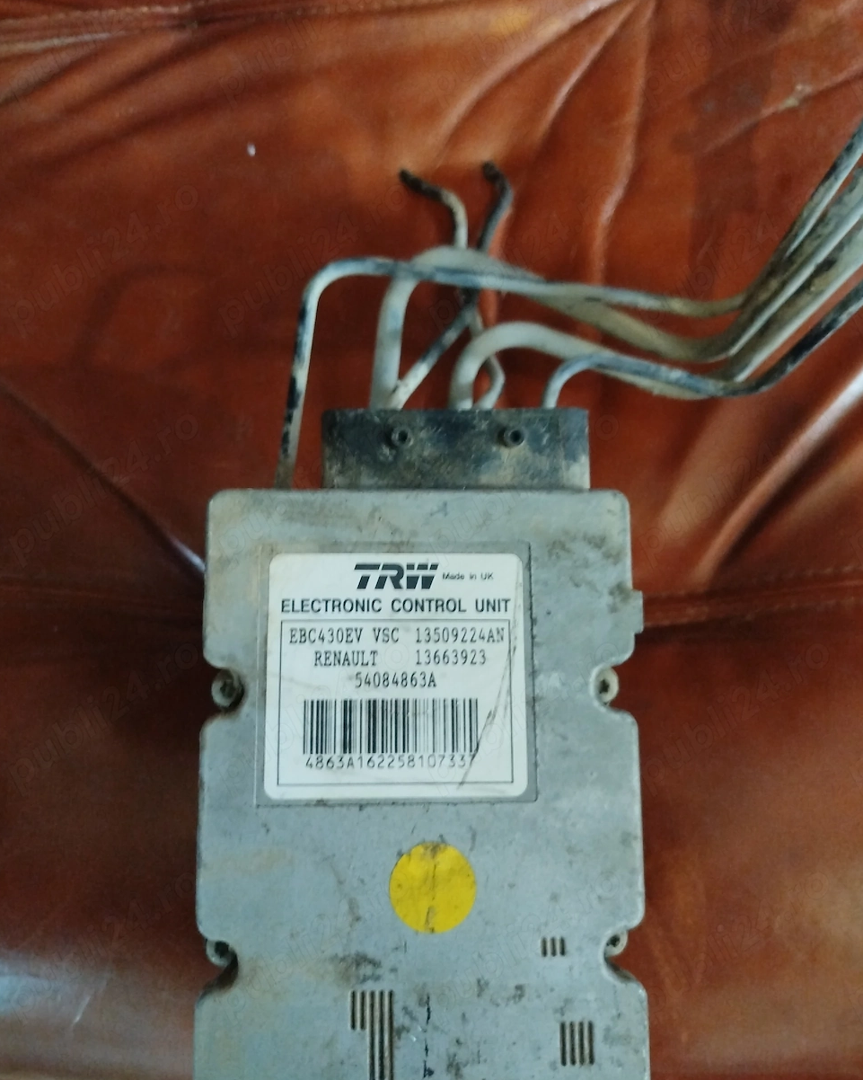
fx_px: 830
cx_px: 418
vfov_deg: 66.0
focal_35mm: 26
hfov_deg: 54.9
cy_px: 534
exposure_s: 1/10
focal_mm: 5.31
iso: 1000
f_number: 1.7
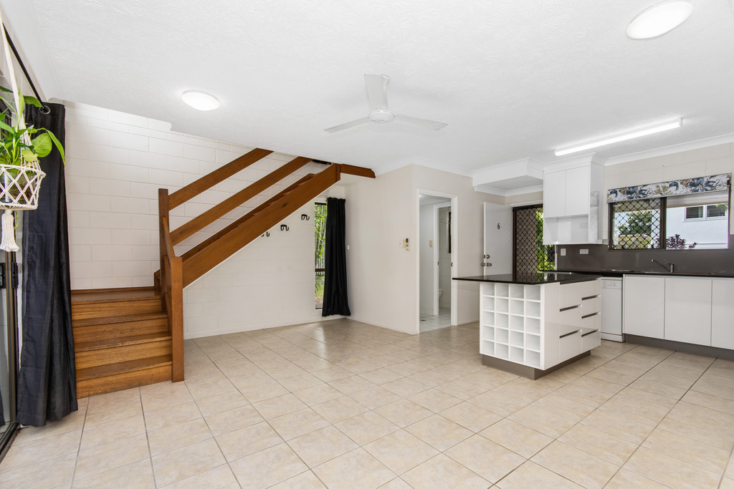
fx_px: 306
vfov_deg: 77.3
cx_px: 367
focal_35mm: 15
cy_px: 244
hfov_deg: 100.4
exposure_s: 1/60
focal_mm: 10
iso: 250
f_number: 8
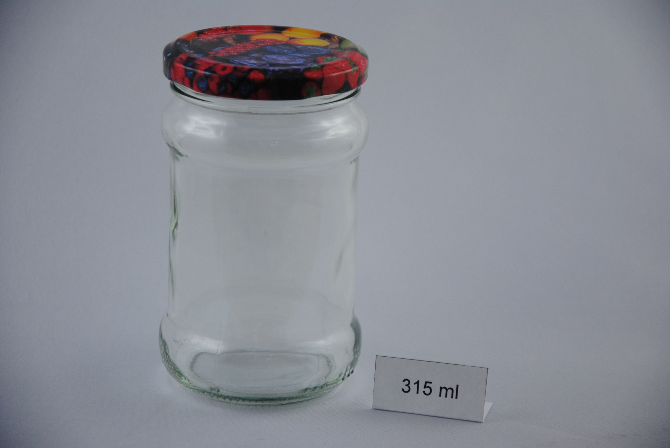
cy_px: 224
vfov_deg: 8.7
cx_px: 335
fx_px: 2935
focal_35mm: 158
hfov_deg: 13.0
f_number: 5.6
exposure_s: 1/125
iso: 250
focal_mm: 105
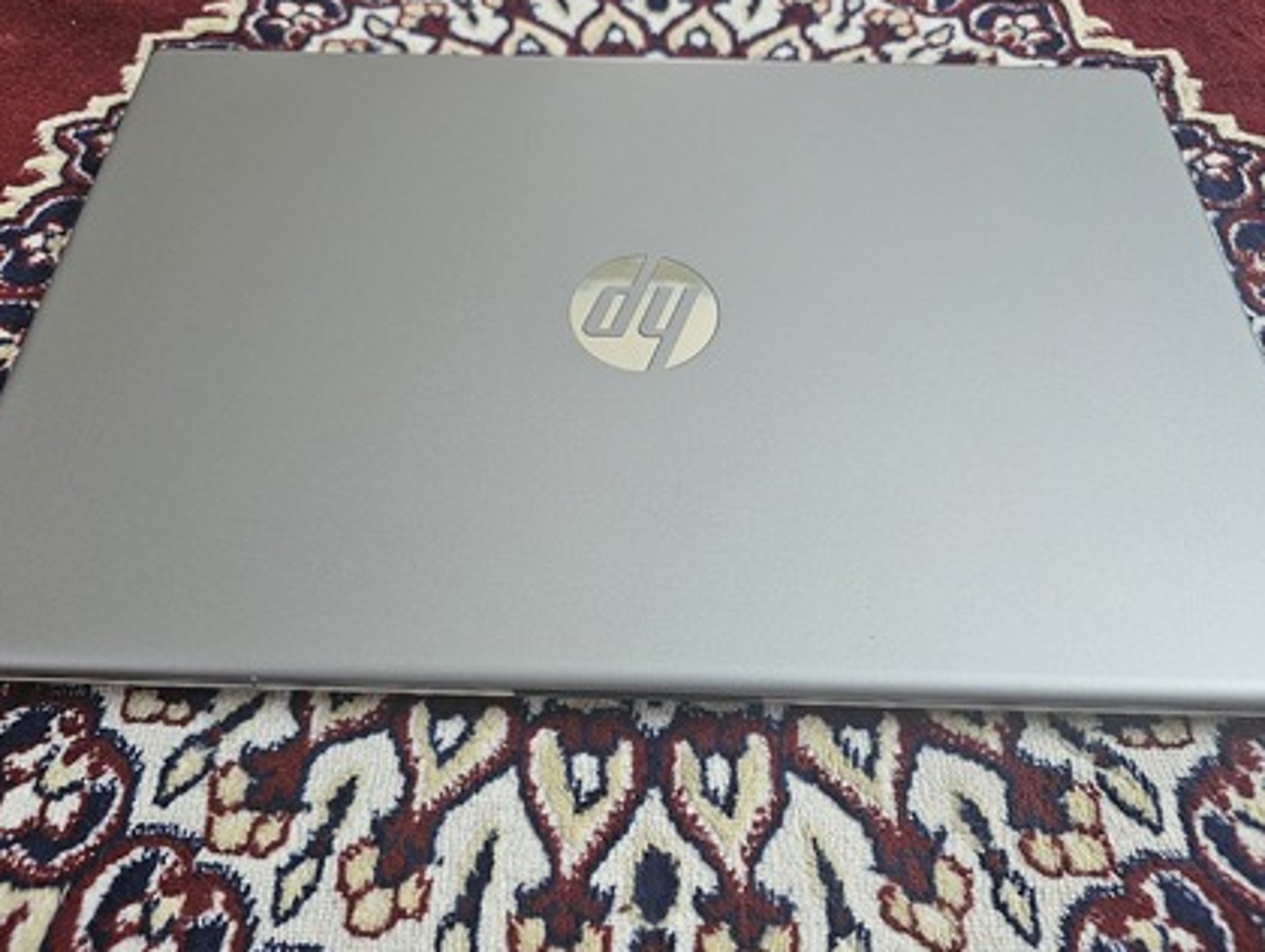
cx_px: 619
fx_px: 915
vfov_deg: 55.0
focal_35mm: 25
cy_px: 478
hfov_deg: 69.3
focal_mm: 6.3
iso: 800
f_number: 1.7
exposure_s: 1/120
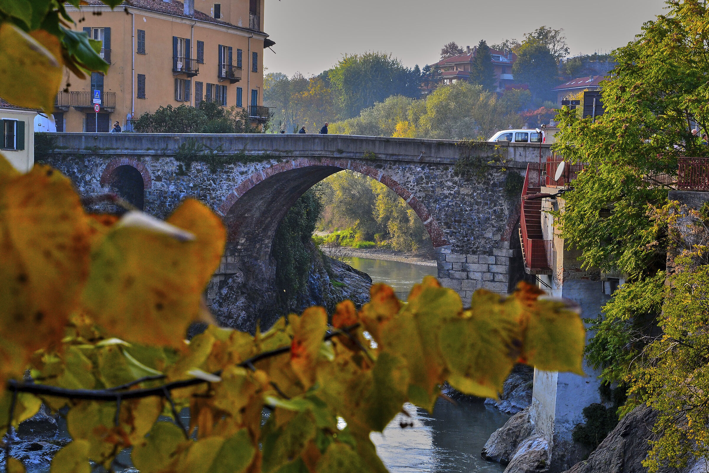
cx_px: 354
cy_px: 236
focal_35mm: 75
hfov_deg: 27.0
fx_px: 1477
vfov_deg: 18.2
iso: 400
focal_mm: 50
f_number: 10
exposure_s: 1/250
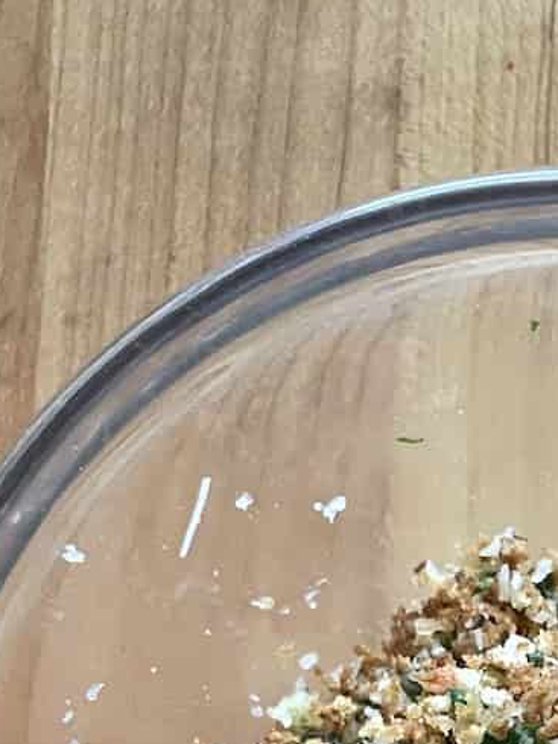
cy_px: 876
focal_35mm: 85
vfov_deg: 21.5
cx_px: 576
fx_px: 1826
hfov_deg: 16.9
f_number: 1.6
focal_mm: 4.2
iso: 400
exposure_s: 1/60
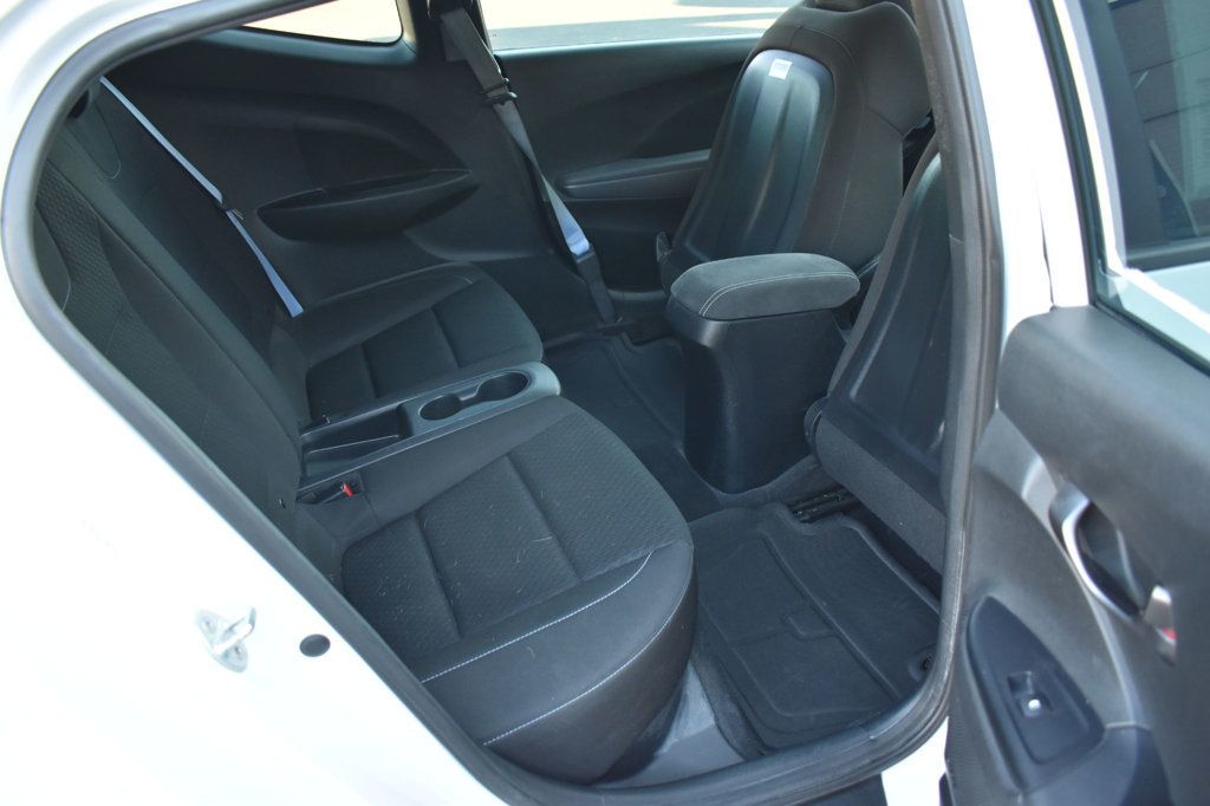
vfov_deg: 47.9
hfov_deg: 67.4
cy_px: 403
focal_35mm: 27
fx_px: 907
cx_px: 605
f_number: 3.5
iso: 800
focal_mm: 18
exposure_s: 1/60
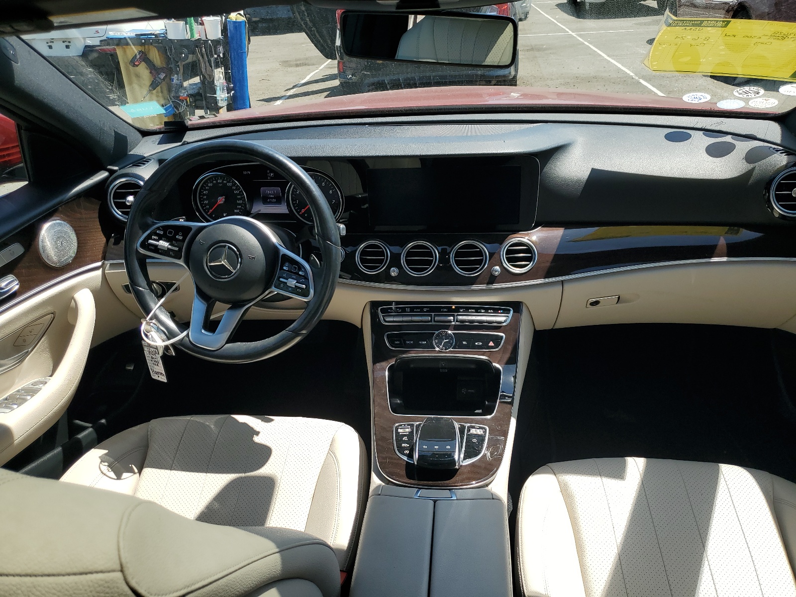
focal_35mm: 26
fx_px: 598
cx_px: 398
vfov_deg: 53.1
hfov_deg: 67.3
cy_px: 298
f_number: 1.5
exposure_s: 1/1429
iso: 50
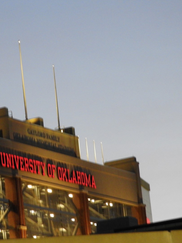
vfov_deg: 8.2
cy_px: 122
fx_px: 1689
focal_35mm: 241
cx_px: 28
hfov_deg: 6.2
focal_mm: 32.2
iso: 800
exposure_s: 1/10
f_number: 5.3
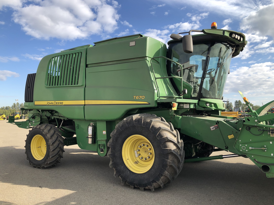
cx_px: 137
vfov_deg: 49.7
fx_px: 222
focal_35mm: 28
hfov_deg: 63.4
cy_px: 102
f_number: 1.8
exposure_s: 1/889
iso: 20
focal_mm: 3.99
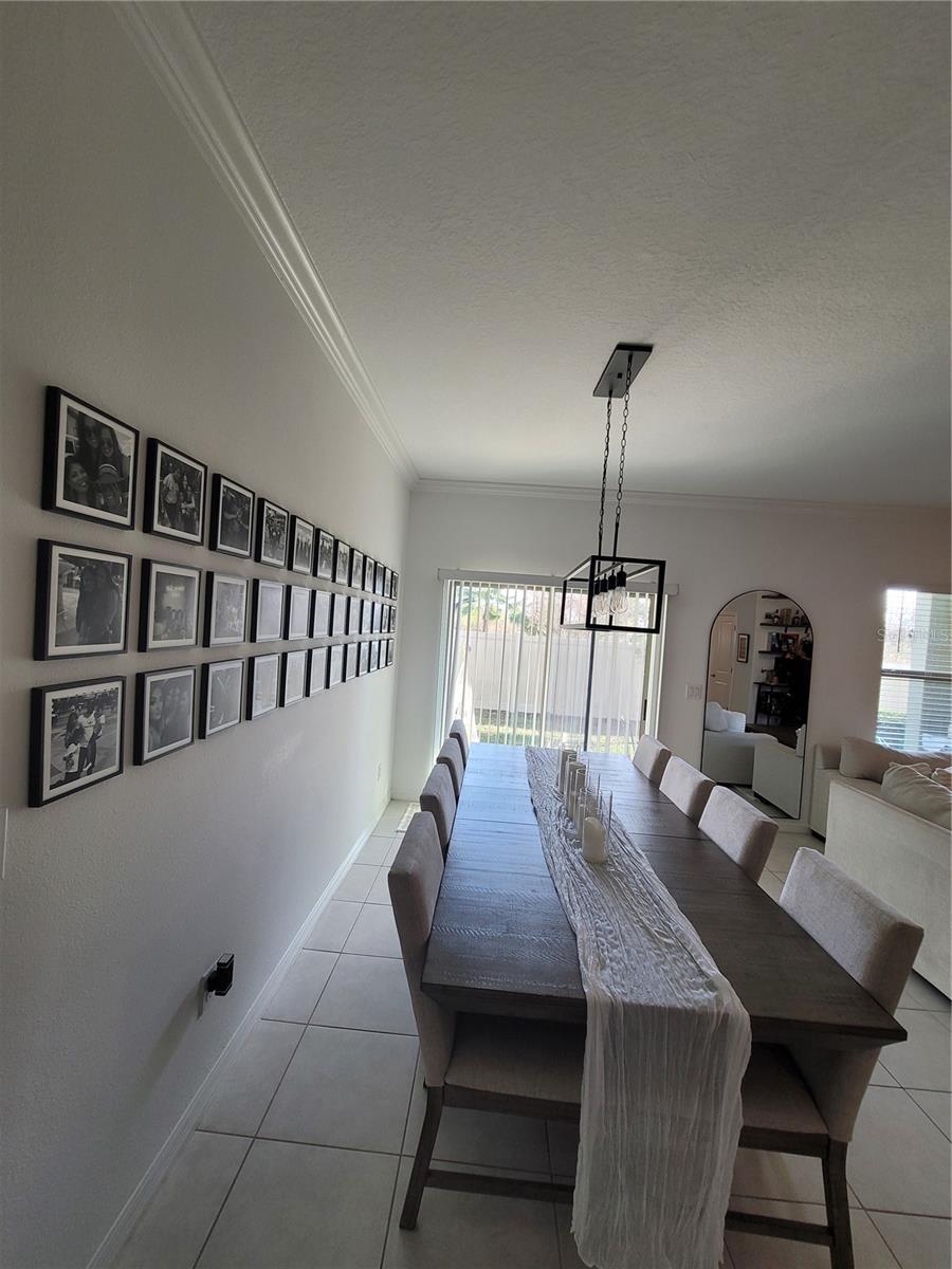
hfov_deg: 89.9
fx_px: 477
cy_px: 634
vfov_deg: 106.2
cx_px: 476
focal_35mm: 13
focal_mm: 2.2
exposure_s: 1/60
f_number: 2.2
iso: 125
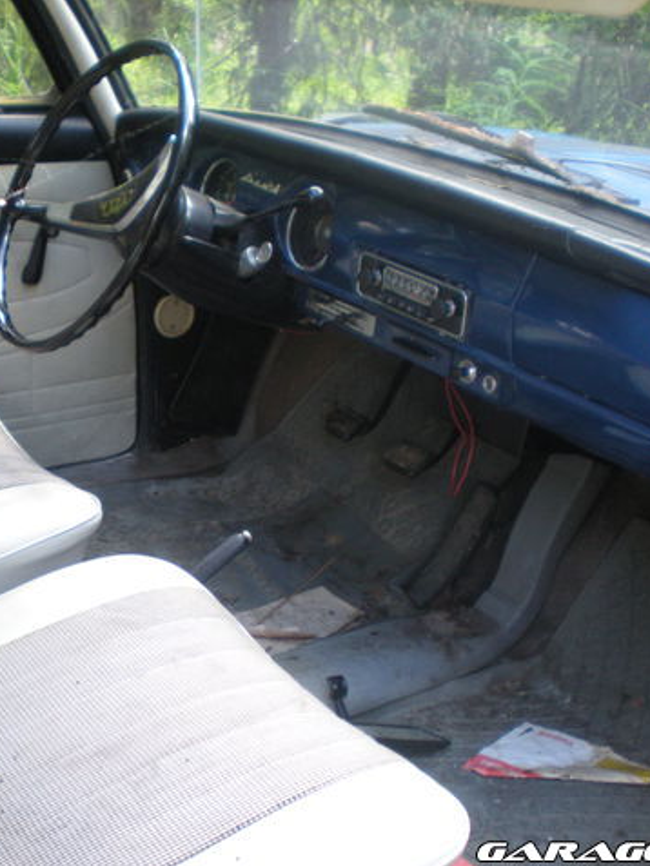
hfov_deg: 28.4
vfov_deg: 37.5
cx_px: 207
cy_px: 434
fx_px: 1276
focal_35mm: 51
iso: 200
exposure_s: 1/54
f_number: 3.1
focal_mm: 6.3
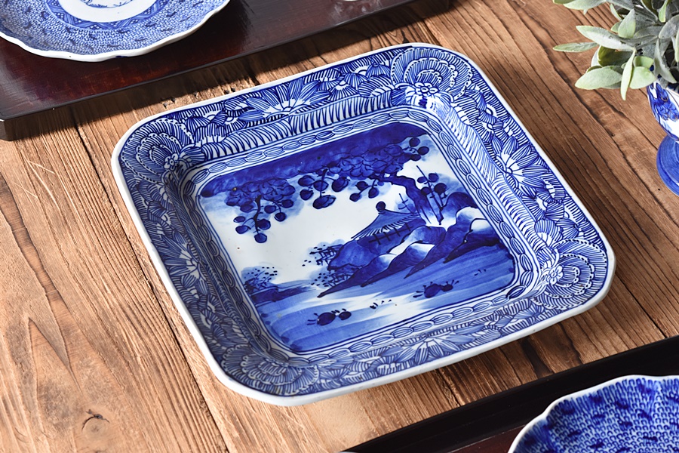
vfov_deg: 16.6
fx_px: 1556
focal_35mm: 82
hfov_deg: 24.6
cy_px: 226
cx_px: 340
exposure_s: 1/15
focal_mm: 55
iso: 400
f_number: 5.6
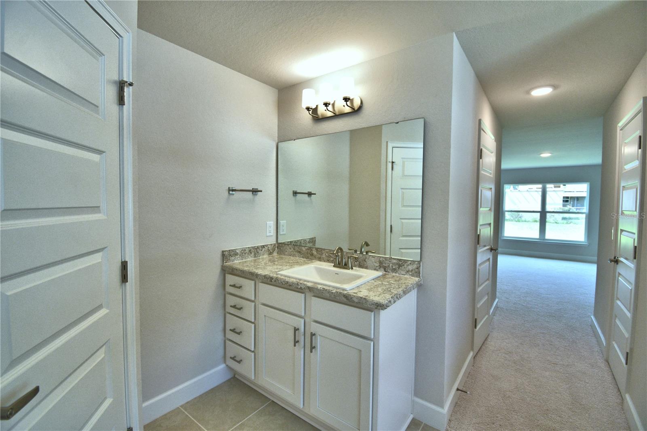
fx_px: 270
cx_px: 324
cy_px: 216
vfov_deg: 77.3
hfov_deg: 100.4
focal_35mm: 15
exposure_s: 1/125
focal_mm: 10
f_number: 4.5
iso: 200
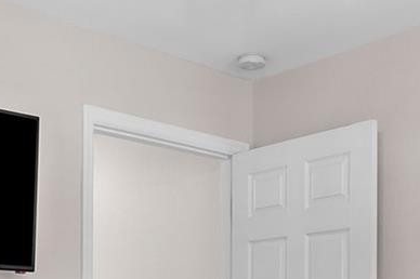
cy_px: 360
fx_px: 769
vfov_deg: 19.1
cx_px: 231
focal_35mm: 66
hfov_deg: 30.5
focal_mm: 16
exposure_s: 1/60
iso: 400
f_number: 8
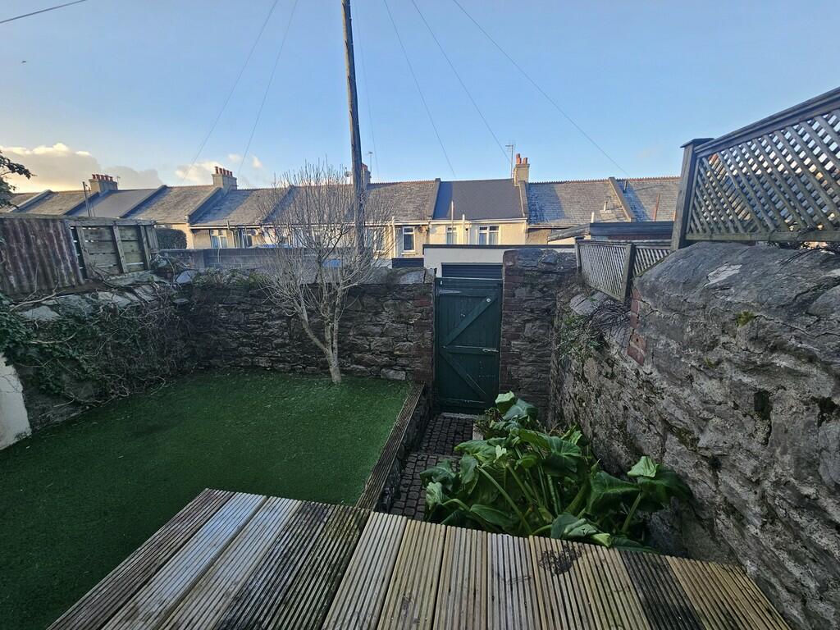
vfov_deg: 89.9
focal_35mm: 13
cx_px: 420
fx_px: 315
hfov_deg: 106.2
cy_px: 315
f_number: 2.2
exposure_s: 1/235
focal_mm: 2.2
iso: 50
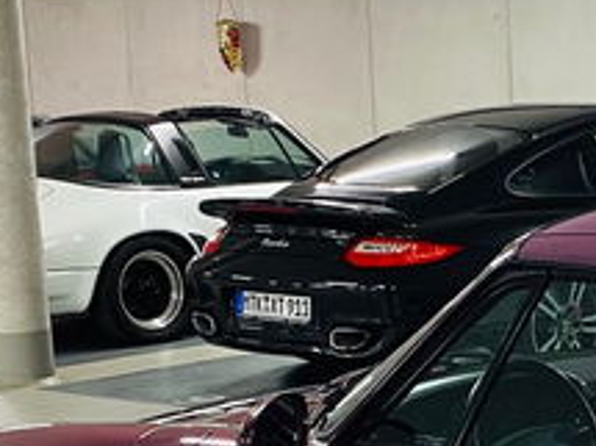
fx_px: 2134
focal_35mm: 124
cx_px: 735
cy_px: 562
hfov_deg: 15.3
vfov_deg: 11.7
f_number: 1.8
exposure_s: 1/50
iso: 125
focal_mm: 4.25
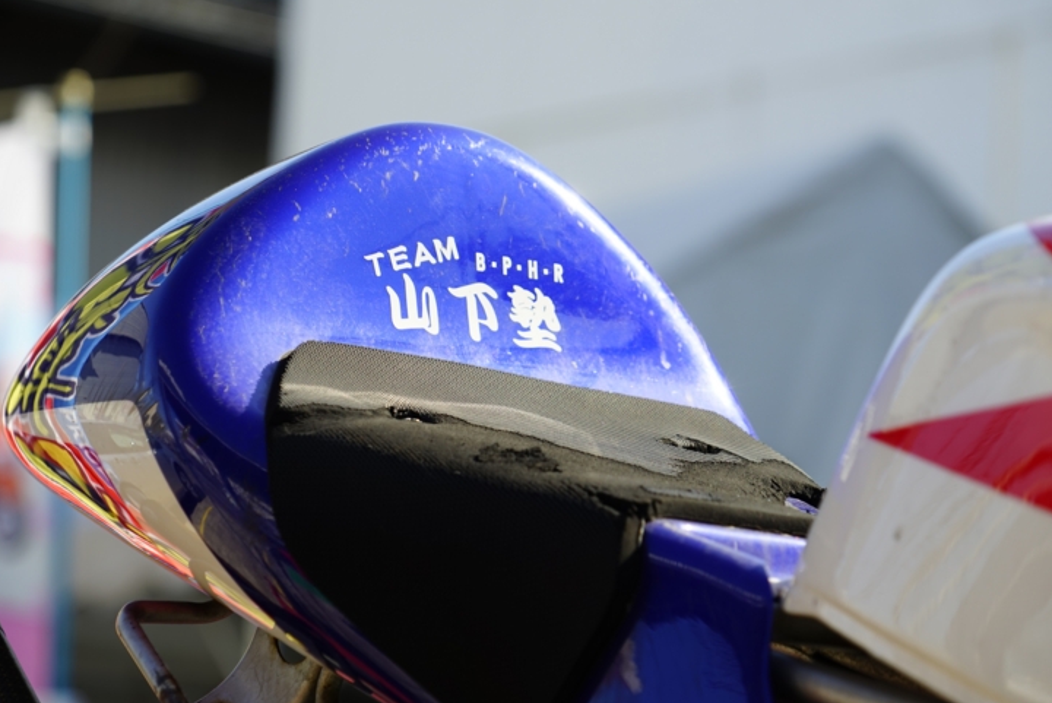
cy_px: 324
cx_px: 565
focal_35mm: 171
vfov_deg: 8.0
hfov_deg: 12.0
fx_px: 5000
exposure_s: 1/200
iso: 100
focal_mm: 154
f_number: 6.7
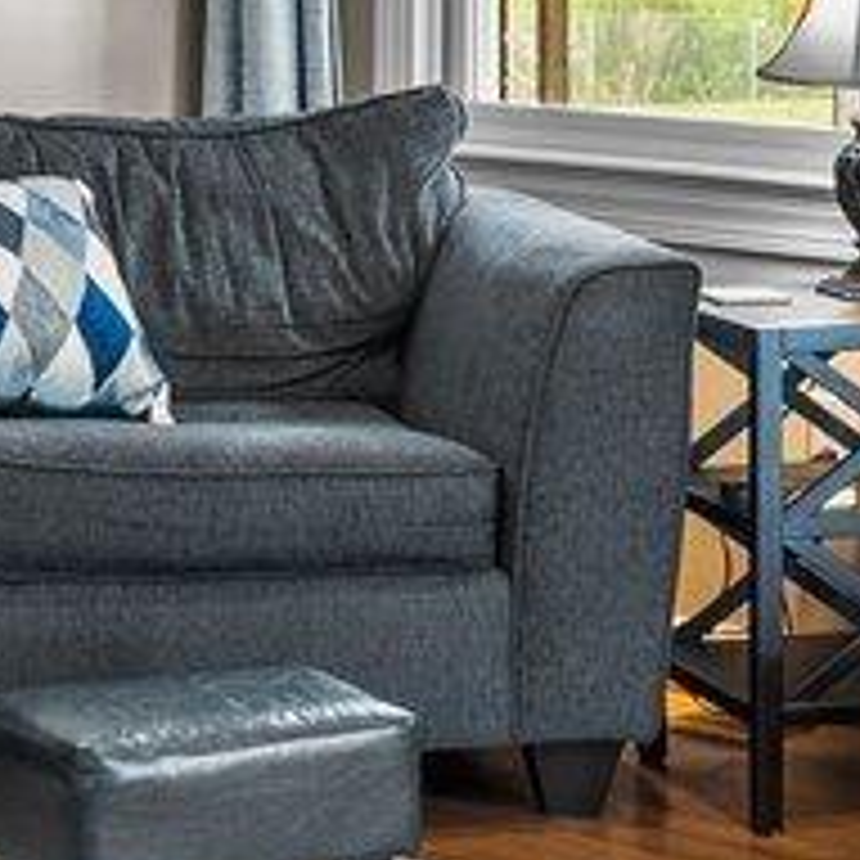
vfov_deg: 11.8
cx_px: 329
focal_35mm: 146
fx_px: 4104
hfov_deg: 12.0
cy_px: -124
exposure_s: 1/1.25
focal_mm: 16
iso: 200
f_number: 4
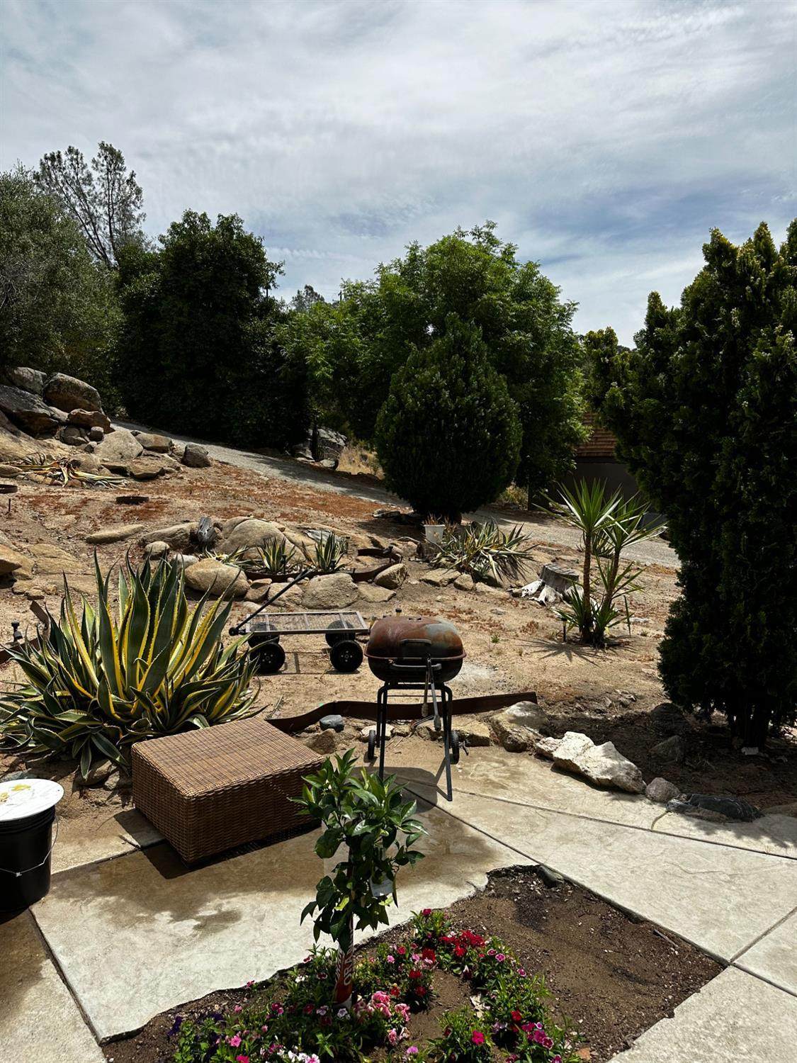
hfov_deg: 56.8
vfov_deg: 71.6
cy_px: 532
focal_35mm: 24
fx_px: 737
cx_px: 398
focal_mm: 6.86
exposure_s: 1/8197
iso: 80
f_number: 1.78
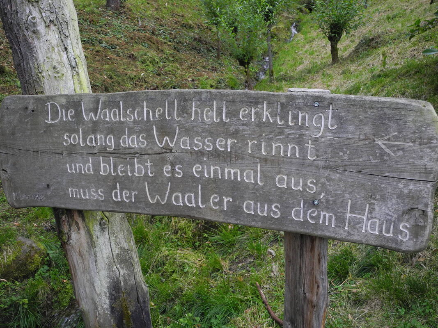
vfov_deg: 40.7
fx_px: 443
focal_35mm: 35
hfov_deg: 52.6
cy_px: 164
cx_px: 219
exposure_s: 1/60
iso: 100
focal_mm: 7.4
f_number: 3.2
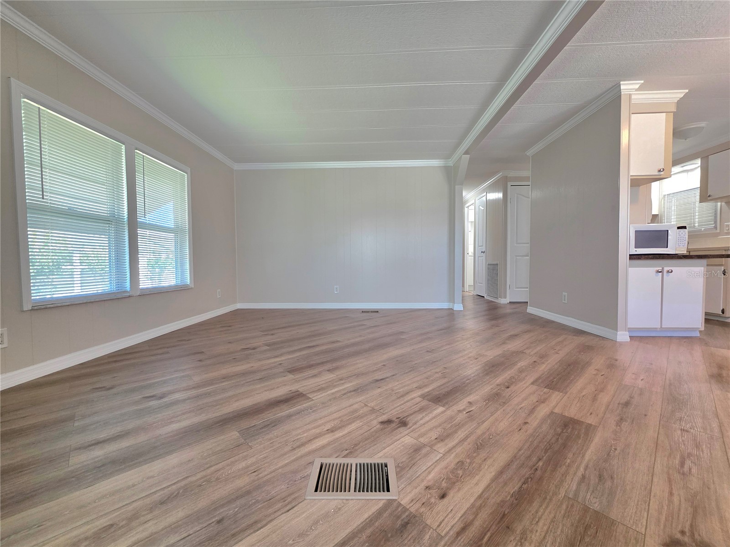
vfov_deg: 89.9
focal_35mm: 13
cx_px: 365
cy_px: 274
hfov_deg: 106.2
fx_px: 274
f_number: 1.9
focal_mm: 2.2
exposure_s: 1/120
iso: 125
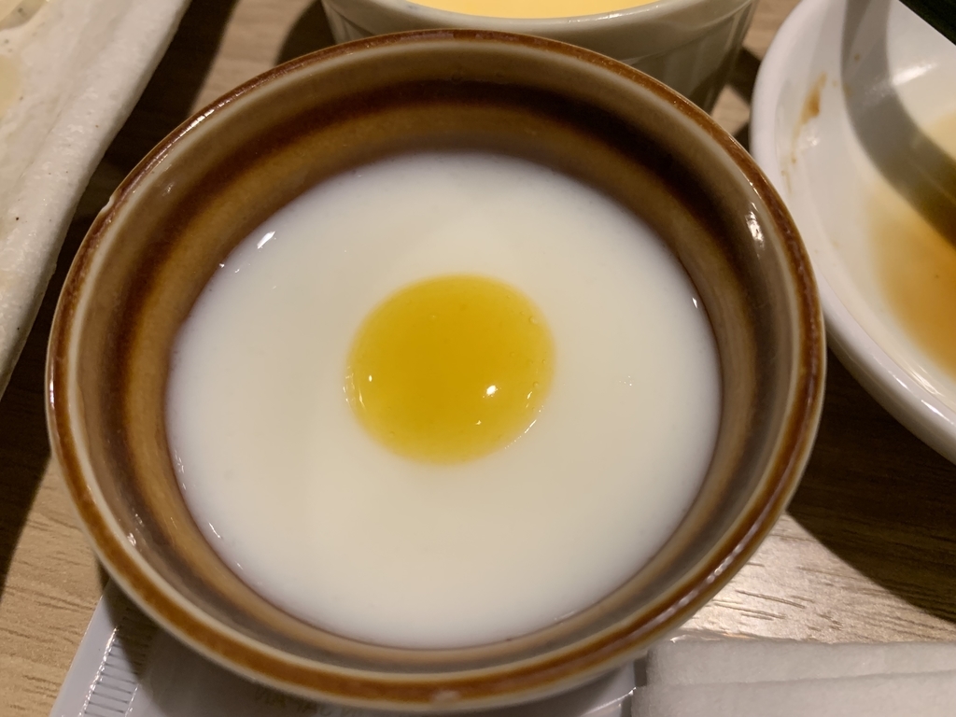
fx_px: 718
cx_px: 478
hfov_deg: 67.3
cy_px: 358
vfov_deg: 53.1
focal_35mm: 26
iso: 160
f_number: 1.8
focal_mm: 4.25
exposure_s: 1/50
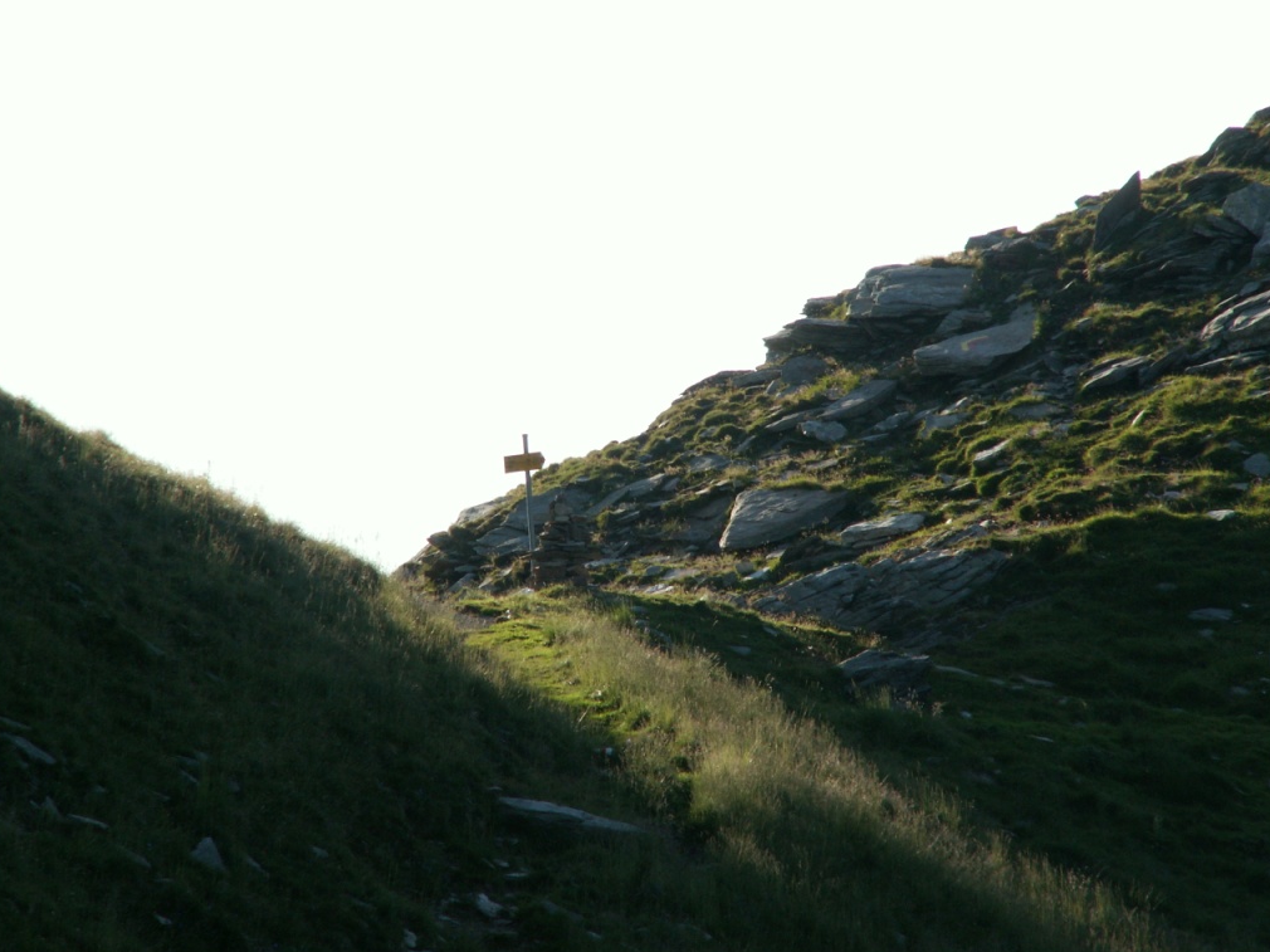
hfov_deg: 6.9
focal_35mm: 286
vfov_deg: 5.2
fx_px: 10490
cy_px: 480
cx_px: 630
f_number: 7.1
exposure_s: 1/125
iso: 50
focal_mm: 46.22
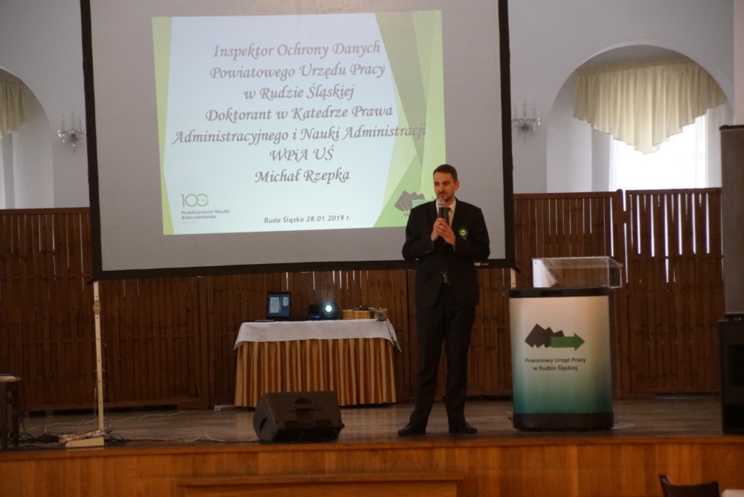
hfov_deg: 17.1
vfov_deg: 11.4
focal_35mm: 120
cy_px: 248
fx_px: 2480
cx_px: 372
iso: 3200
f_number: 5.6
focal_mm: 80
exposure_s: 1/50
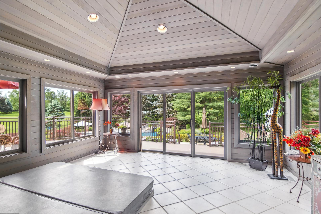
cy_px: 112
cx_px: 153
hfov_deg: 89.9
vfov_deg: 67.3
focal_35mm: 18
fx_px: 160
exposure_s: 1/320
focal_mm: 11
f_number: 4
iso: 400
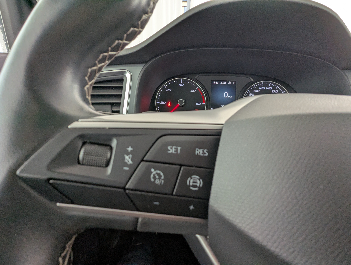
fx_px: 162
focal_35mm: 16
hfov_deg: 94.4
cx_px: 176
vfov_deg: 78.2
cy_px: 132
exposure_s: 1/51.7
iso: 111
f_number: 2.2
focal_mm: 2.35
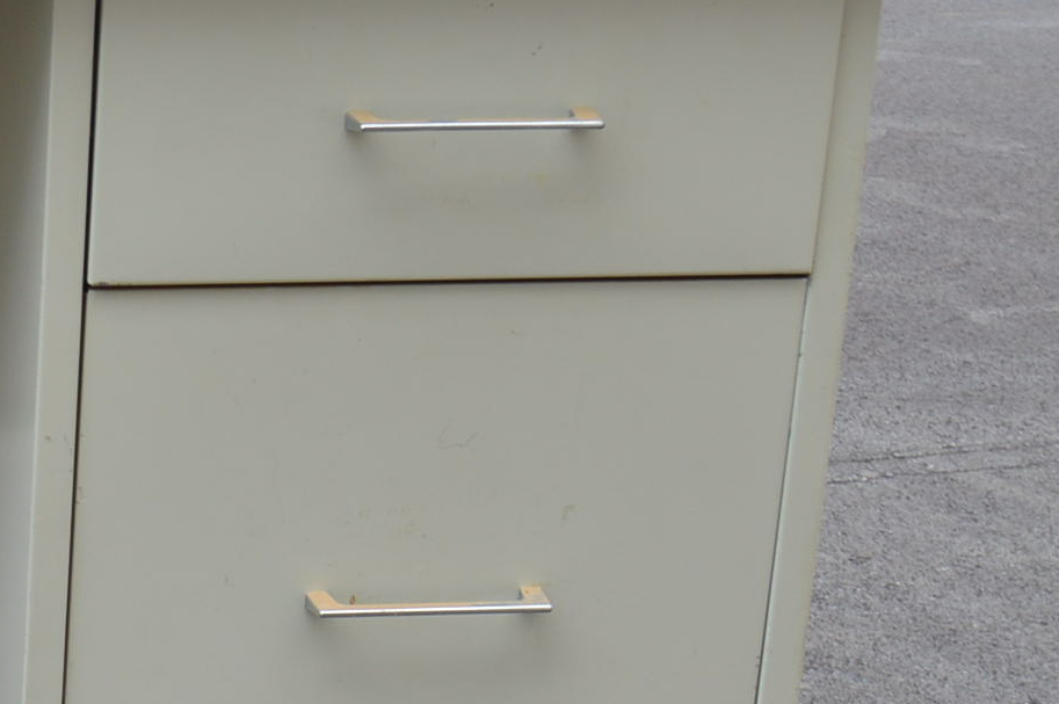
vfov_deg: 12.0
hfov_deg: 16.0
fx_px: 3340
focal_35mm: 114
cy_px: 617
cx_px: -674
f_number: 6.3
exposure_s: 1/160
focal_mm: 23
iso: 200
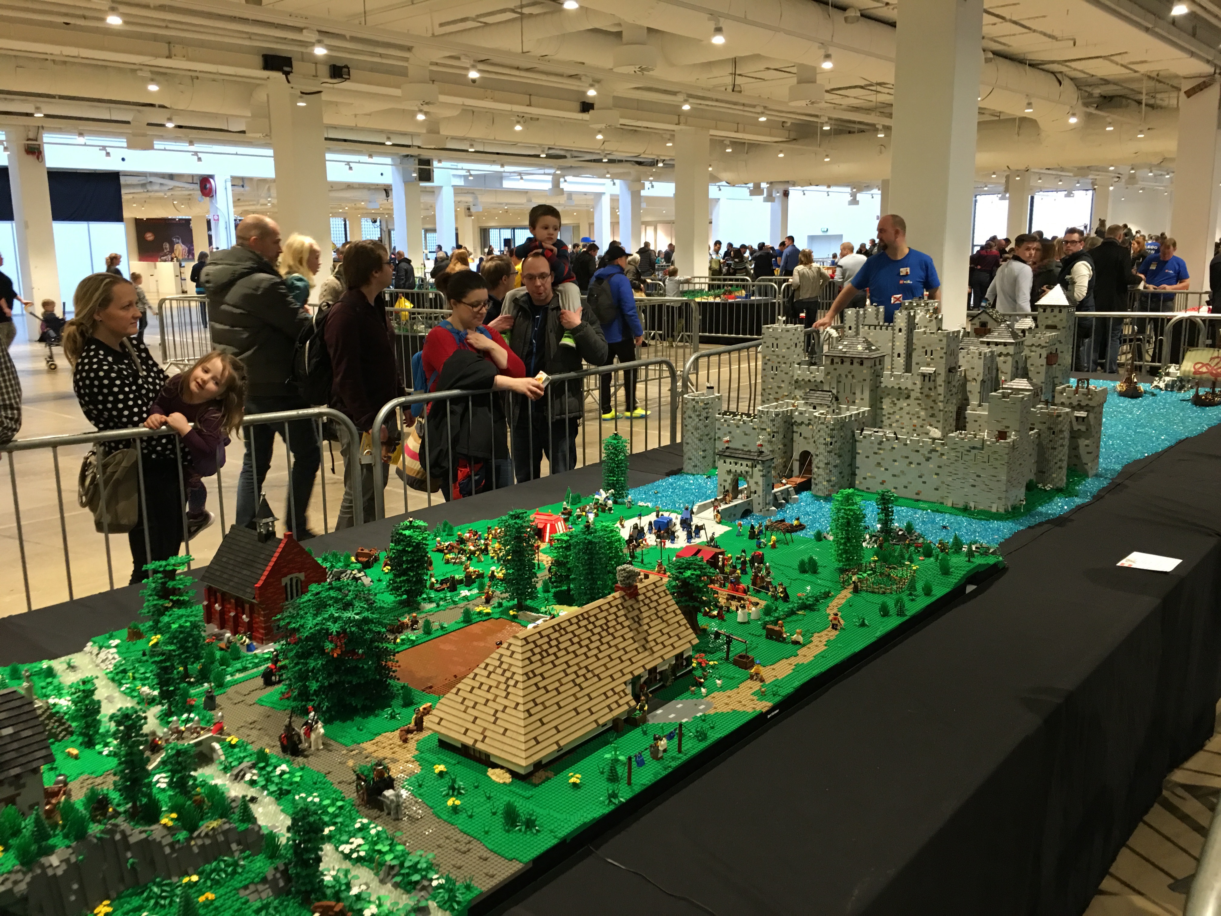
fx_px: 1023
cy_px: 458
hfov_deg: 61.7
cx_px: 610
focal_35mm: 29
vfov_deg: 48.2
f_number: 2.2
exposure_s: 1/17
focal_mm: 4.15
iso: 100
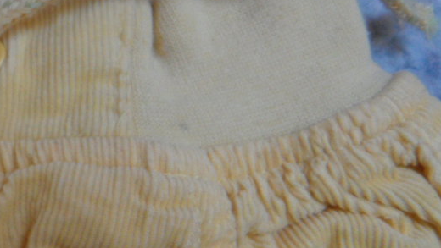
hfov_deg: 28.2
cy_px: 160
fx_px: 784
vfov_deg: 18.0
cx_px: -61
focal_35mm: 67
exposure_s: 1/30
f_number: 2.9
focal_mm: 4.1
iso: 100
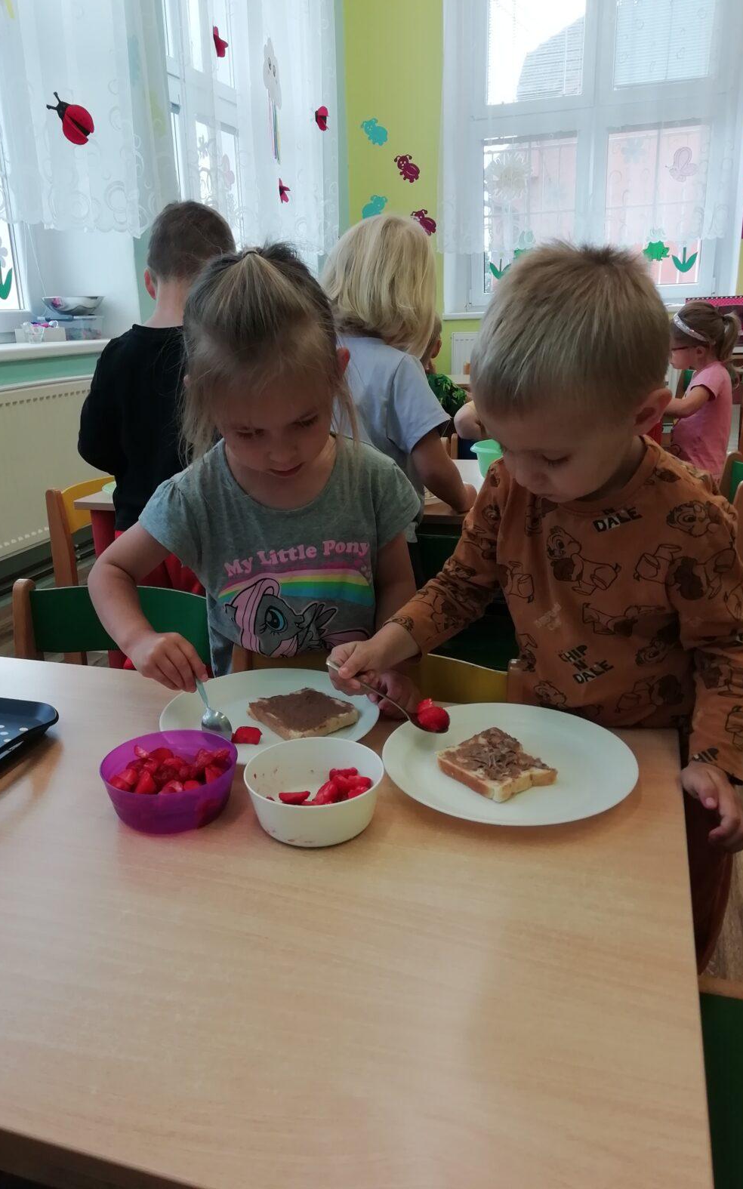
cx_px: 325
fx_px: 907
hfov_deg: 44.4
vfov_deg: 66.5
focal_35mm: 28
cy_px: 586
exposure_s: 1/100
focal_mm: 3.46
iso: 64
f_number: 2.2
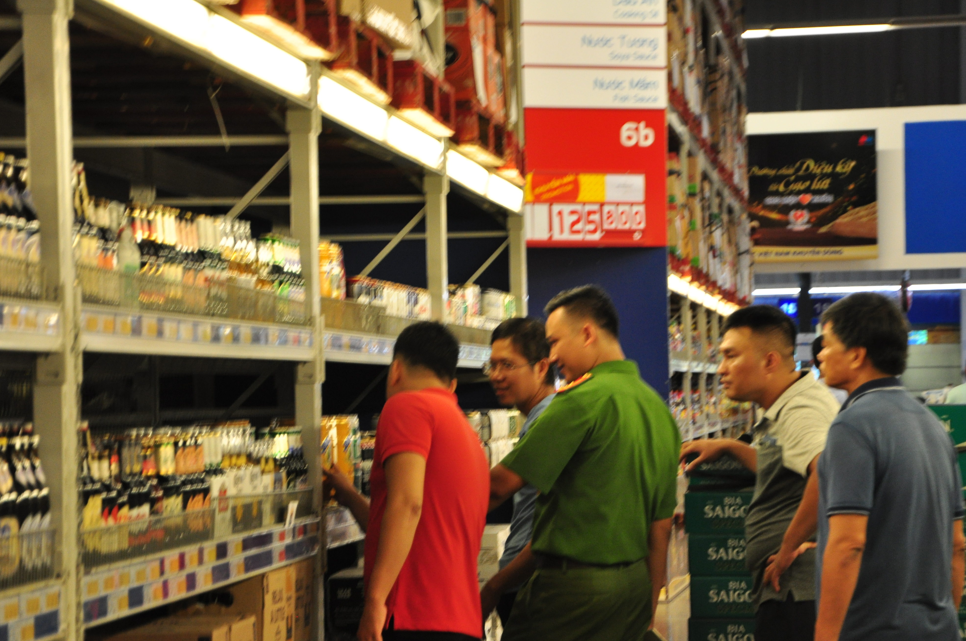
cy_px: 342
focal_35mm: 131
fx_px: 3511
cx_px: 523
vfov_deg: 10.4
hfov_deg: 15.7
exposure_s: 1/40
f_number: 5.3
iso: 800
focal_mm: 80
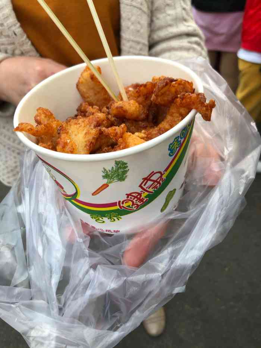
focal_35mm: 28
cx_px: 130
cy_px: 174
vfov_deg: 63.4
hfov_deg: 49.8
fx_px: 281
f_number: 1.8
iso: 40
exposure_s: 1/100
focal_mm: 3.99
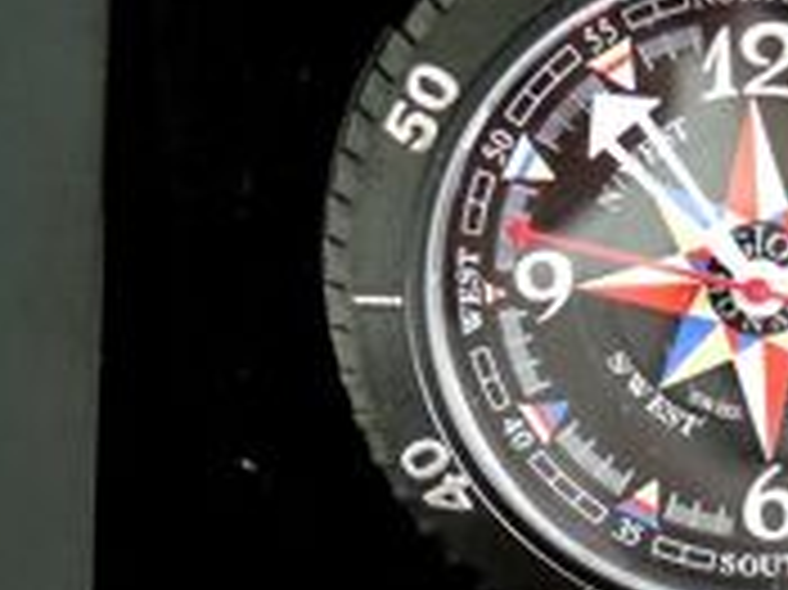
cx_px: 856
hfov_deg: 16.6
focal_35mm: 115
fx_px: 2616
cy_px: 279
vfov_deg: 12.9
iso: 200
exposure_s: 1/15
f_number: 2.8
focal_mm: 8.6
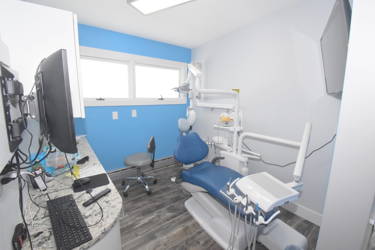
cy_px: 125
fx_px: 156
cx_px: 188
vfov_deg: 77.3
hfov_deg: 100.4
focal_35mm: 15
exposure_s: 1/80
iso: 2500
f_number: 16
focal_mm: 10
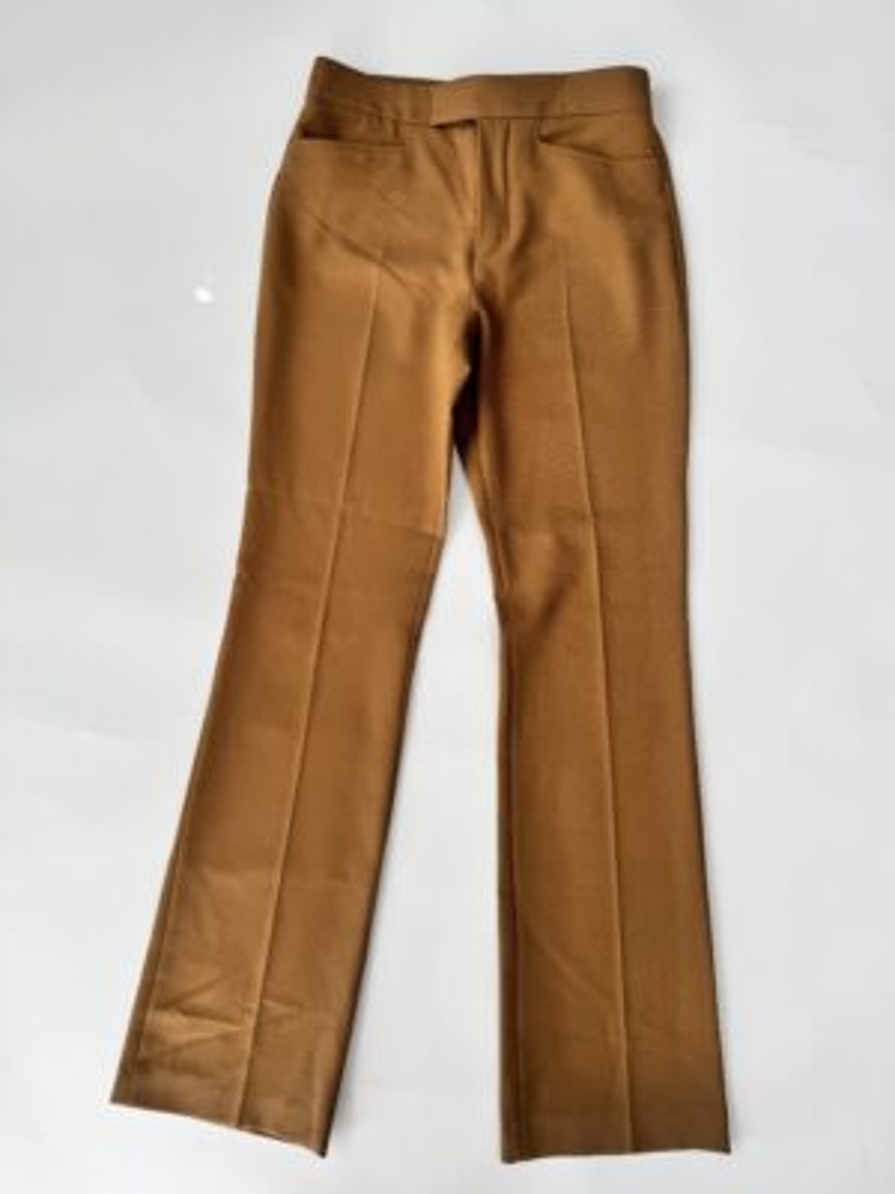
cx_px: 448
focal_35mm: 24
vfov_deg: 71.6
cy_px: 597
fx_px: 827
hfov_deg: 56.8
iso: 64
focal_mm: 6.76
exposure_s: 1/157
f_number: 1.78
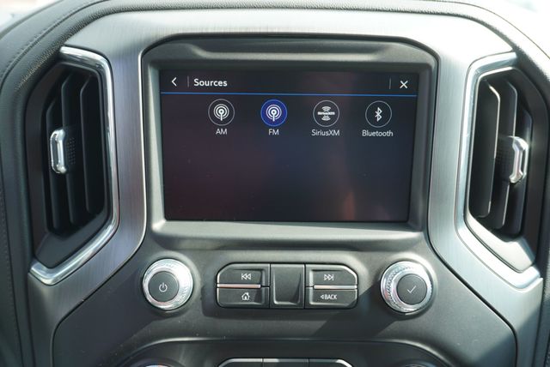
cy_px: 184
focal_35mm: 30
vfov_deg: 43.7
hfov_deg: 61.9
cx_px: 275
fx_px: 459
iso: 100
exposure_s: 1/80
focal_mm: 20
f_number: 4
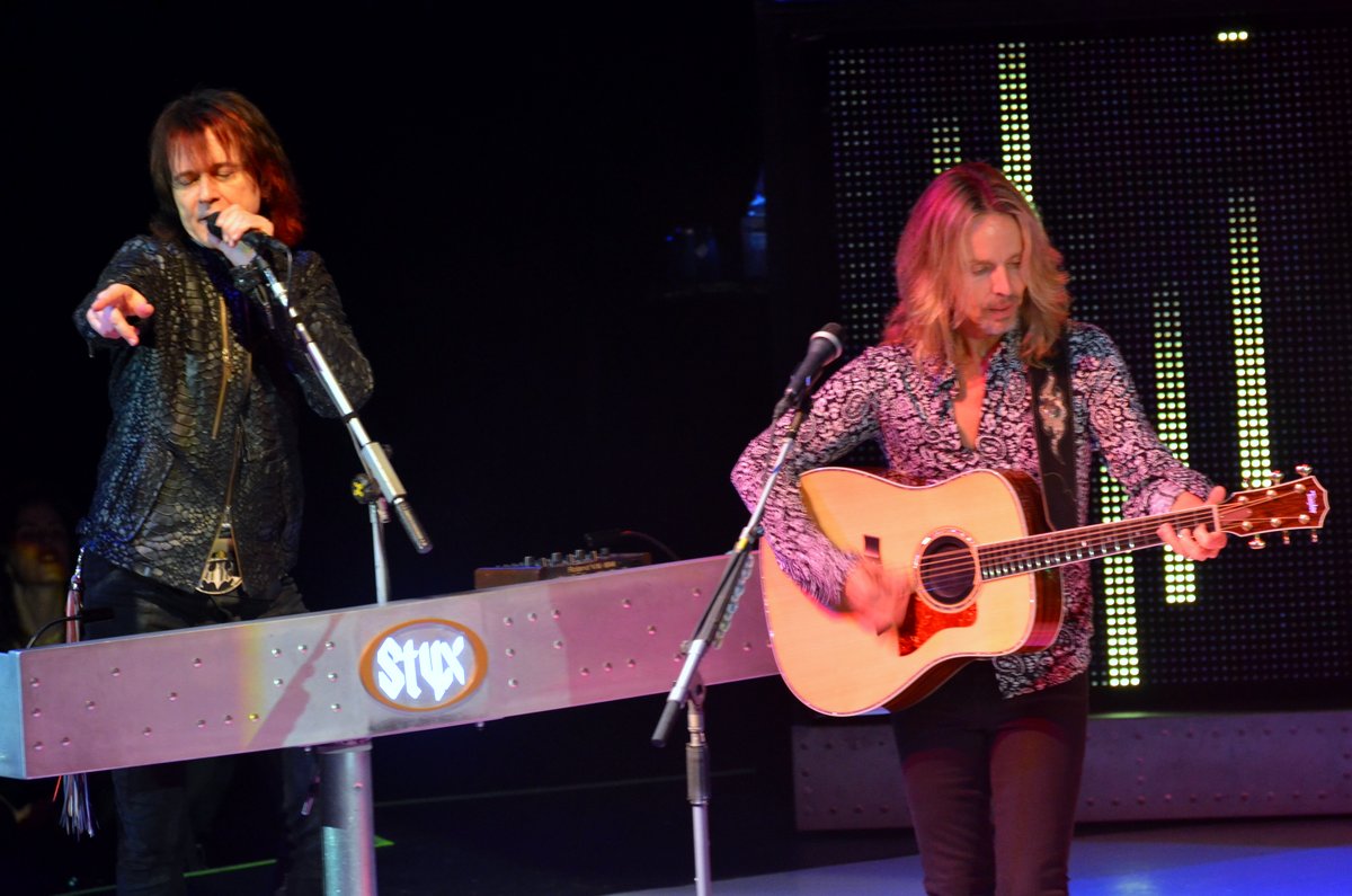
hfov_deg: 6.3
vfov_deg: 4.1
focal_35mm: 330
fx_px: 12369
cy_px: 448
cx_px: 676
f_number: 5.3
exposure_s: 1/60
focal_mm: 220
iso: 1600
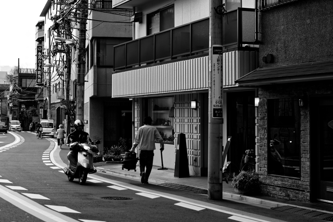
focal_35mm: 71
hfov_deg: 28.6
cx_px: 170
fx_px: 654
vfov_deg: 19.3
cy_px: 85
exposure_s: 1/1000
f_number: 2.8
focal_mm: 35
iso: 100
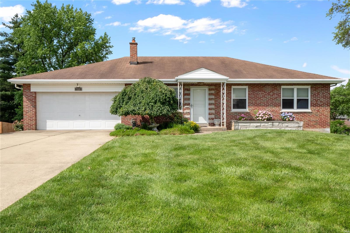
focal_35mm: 30
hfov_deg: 61.9
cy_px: 116
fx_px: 292
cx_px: 175
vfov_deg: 43.6
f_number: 10
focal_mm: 15
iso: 400
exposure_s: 1/500
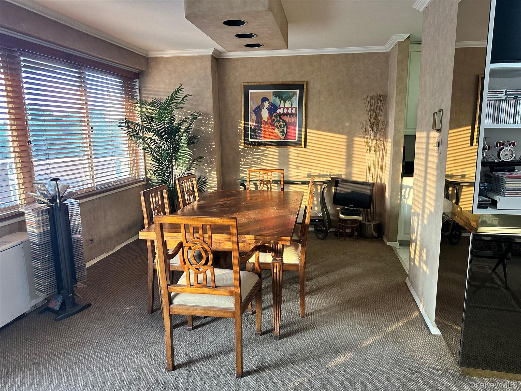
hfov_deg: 71.6
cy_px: 196
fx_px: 361
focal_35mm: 24
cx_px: 260
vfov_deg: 56.8
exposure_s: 1/60
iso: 320
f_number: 1.78
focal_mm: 6.86
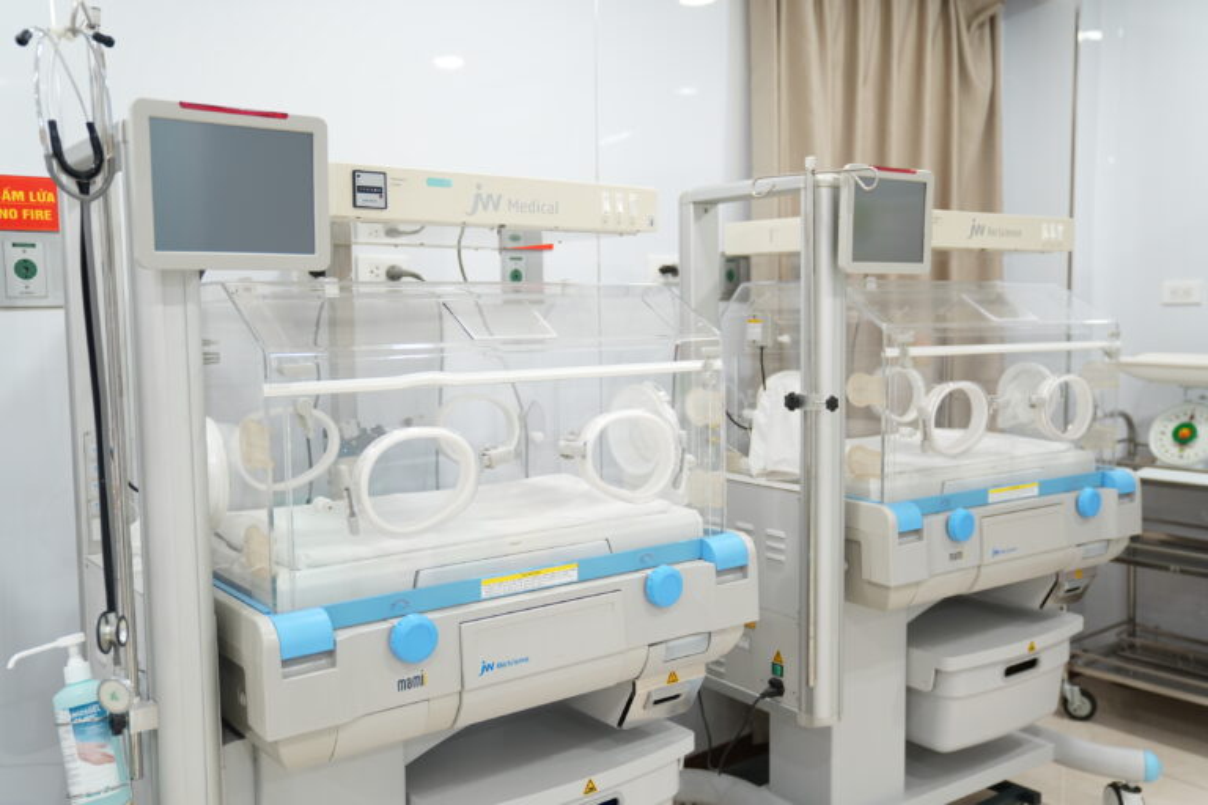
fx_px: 1141
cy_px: 402
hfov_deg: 55.8
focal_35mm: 34
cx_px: 604
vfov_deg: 38.9
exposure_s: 1/100
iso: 800
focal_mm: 34
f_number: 2.8
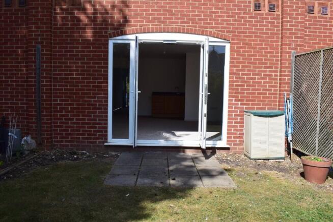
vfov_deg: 48.0
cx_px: 166
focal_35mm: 27
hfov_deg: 67.3
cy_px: 111
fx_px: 250
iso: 400
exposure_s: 1/400
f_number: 11
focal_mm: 18
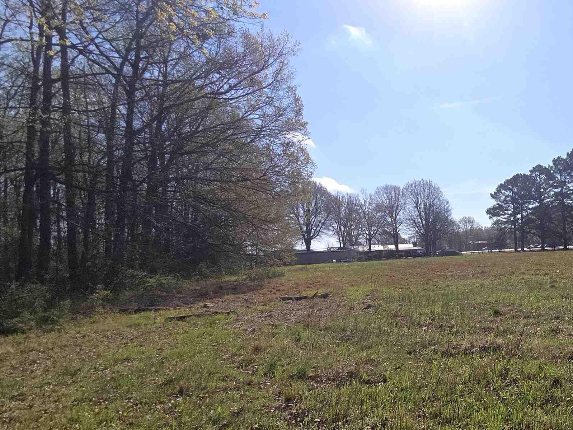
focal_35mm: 25
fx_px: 414
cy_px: 241
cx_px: 549
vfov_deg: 54.7
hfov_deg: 56.3
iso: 50
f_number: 2.2
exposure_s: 1/2890
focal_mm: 2.2
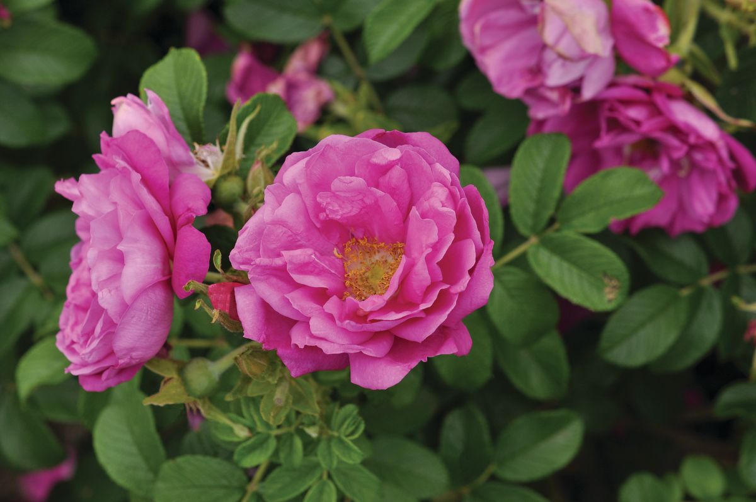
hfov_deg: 16.1
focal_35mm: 128
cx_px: 378
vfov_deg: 10.7
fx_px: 2674
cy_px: 251
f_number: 6.7
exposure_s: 1/500
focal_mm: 85
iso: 200
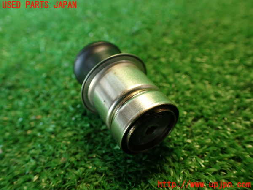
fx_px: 219
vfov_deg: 46.8
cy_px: 95
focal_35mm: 30
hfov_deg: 60.0
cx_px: 126
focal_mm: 5.4
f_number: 2.3
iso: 200
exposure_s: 1/30
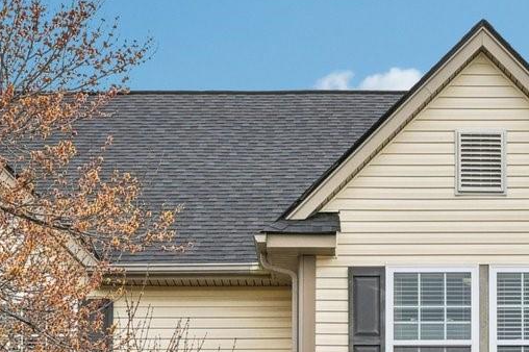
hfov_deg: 17.4
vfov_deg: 11.6
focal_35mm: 117
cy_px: 339
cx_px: 380
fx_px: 1718
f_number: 8
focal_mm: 19.5
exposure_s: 1/200
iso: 64
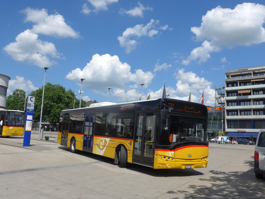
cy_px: 100
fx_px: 260
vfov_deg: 41.8
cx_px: 132
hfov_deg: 54.0
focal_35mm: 34
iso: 80
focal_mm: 7
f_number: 3.2
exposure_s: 1/1600
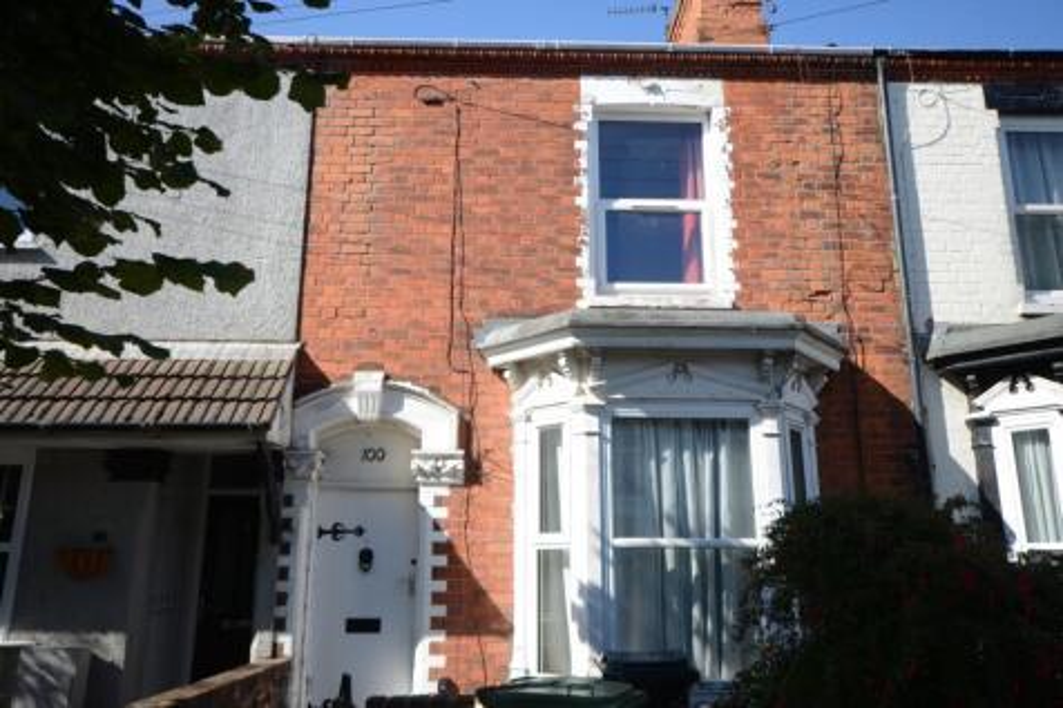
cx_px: 532
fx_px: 841
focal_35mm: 28
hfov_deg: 64.6
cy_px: 354
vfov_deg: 45.6
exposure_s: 1/160
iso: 100
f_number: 7.1
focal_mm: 19
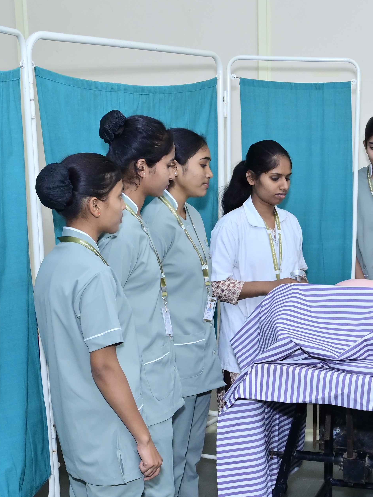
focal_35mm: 69
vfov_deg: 27.7
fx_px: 991
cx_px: 338
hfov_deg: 20.8
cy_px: 376
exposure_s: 1/125
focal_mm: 30
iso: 1250
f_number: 7.1
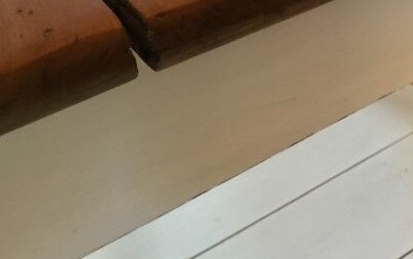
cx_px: 394
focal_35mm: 65
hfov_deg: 29.8
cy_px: -11
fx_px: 732
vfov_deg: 19.4
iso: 200
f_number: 2.4
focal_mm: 3.3
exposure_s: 1/33
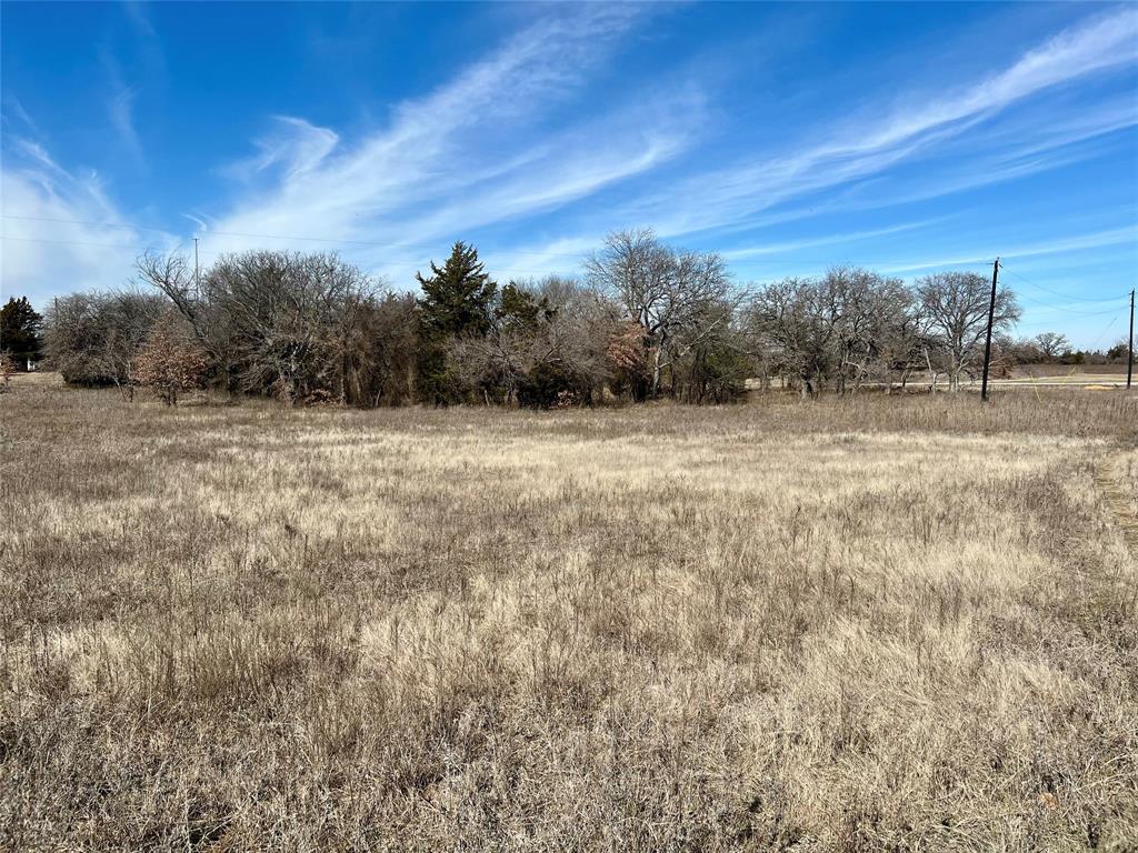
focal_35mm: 26
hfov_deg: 67.3
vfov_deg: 53.1
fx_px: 855
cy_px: 426
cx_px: 569
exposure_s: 1/5076
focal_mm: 5.7
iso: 50
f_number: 1.5
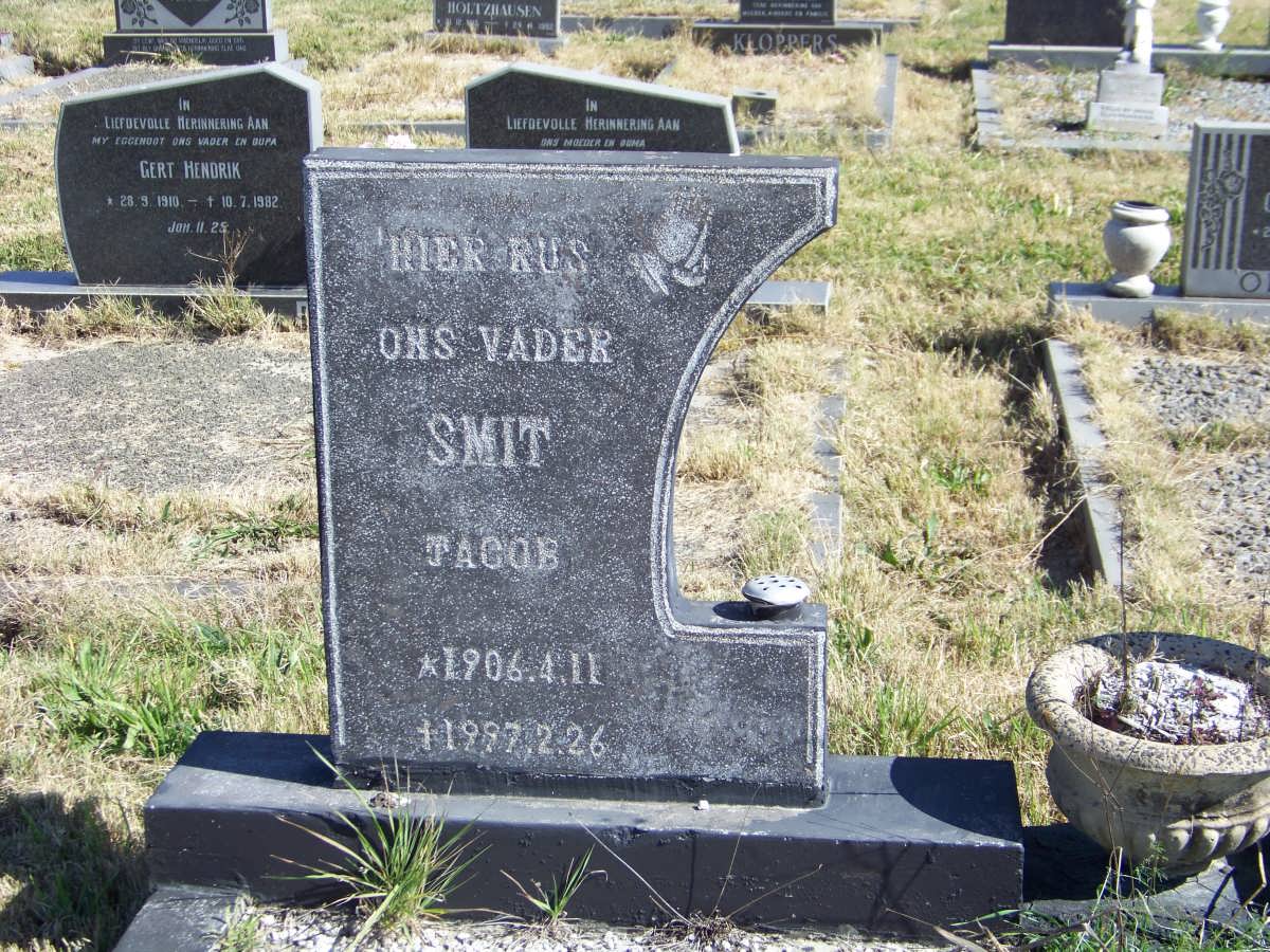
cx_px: 635
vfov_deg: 23.7
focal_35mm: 62
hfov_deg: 31.2
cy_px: 476
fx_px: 2275
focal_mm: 10.5
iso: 64
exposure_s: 1/500
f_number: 3.2
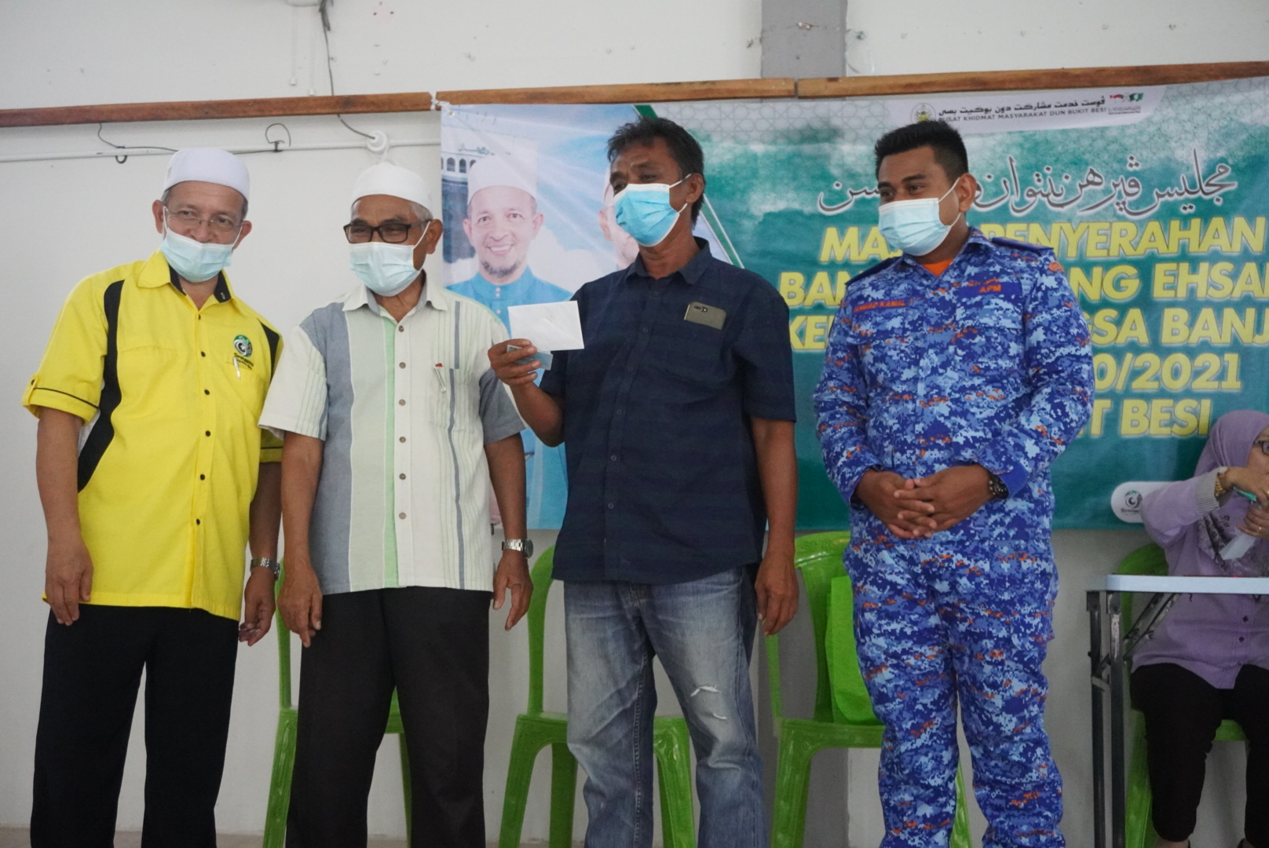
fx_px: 1640
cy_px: 424
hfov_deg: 42.3
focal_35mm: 46
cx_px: 634
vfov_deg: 29.0
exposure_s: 1/80
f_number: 5
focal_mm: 31
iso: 6400
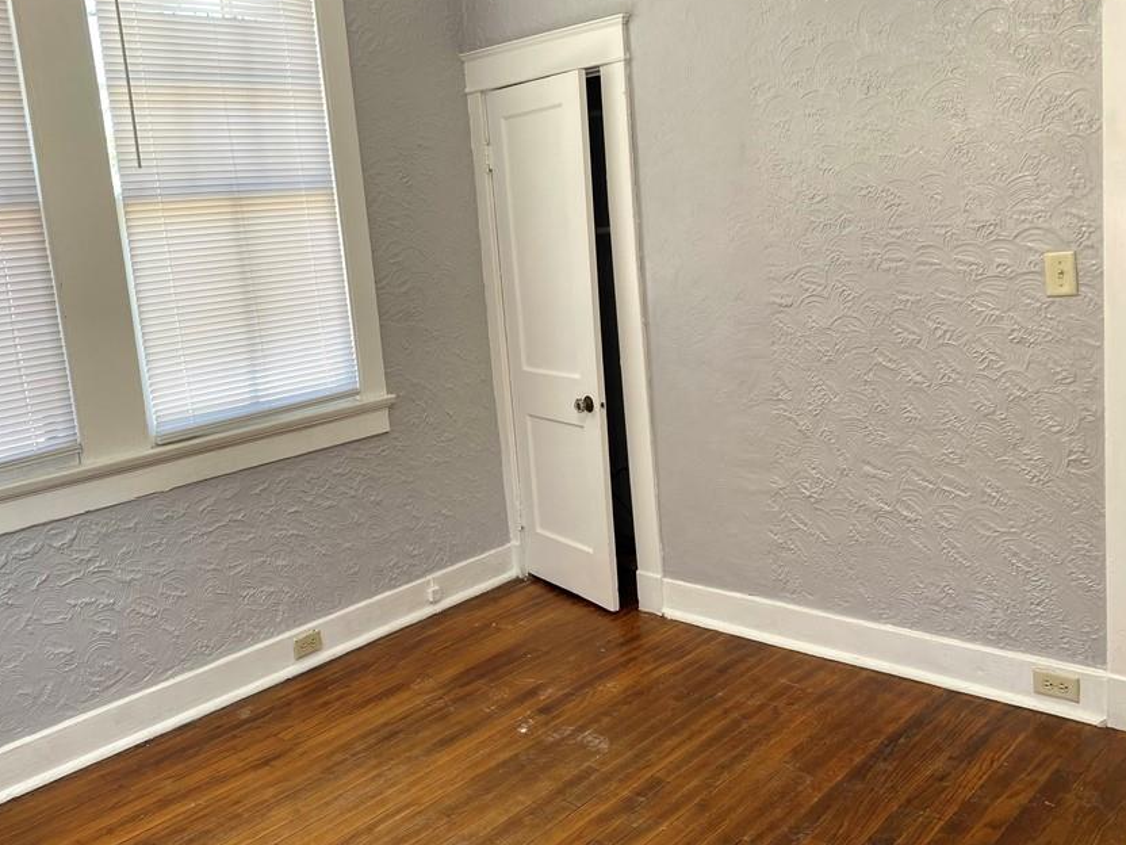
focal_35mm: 32
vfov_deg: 44.1
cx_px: 489
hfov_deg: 56.6
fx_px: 1041
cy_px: 391
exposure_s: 1/121
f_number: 1.8
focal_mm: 4.25
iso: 32
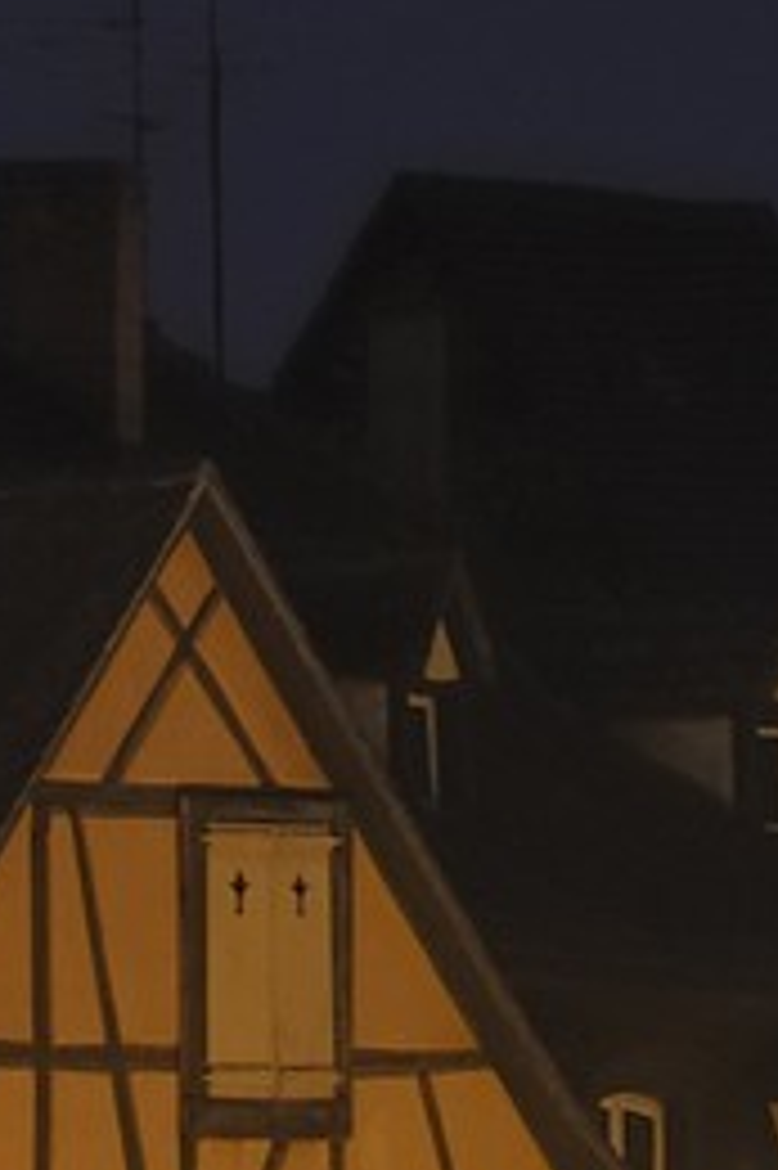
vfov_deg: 3.2
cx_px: -49
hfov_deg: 2.1
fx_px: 20935
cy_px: 3186
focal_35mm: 645
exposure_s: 1.3
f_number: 6.3
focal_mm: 70
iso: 100
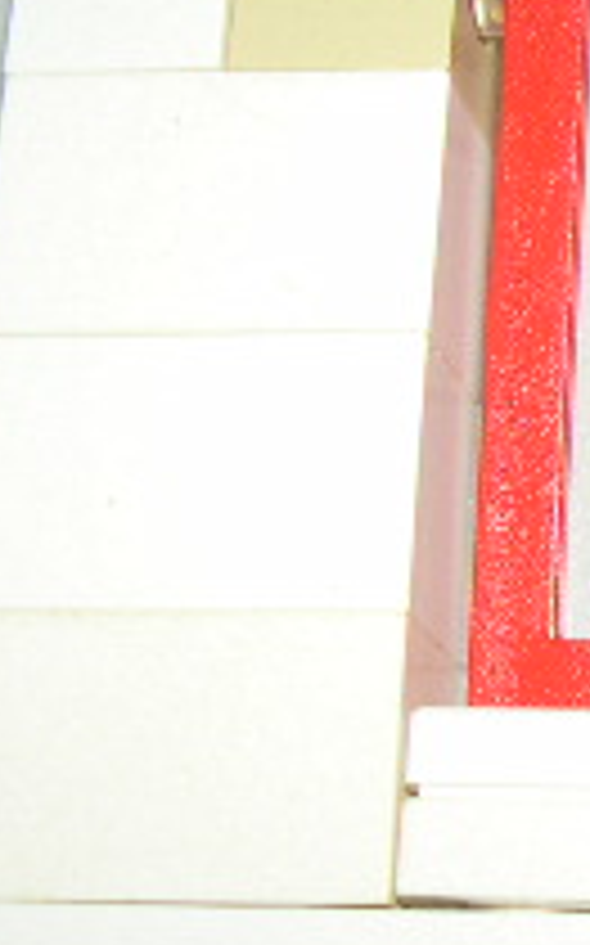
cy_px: 436
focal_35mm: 123
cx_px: 1189
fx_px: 3169
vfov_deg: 17.0
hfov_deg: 9.9
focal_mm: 8
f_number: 7.6
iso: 100
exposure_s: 1/60
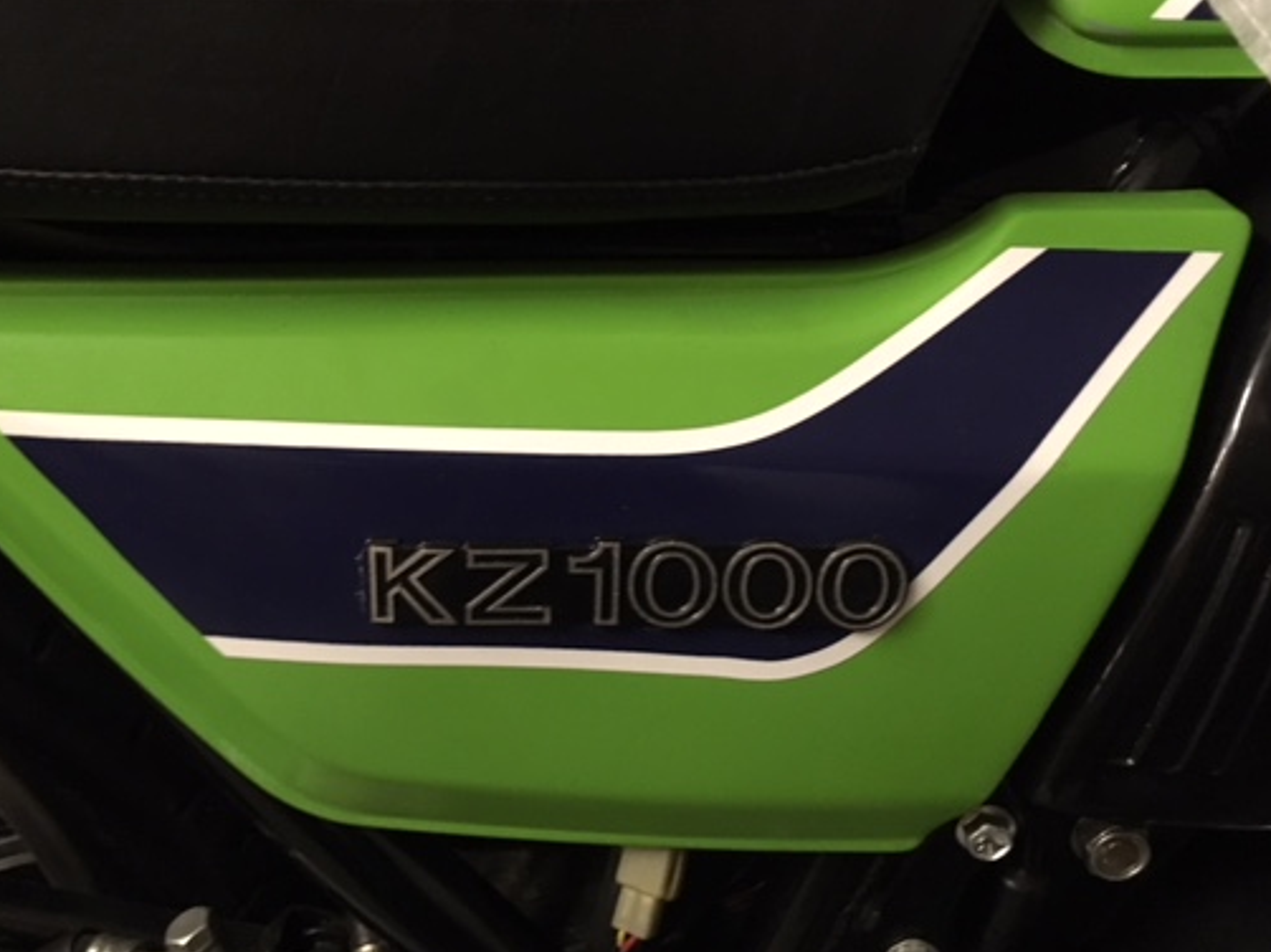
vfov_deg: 38.6
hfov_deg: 50.1
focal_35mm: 37
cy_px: 415
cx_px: 590
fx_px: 1358
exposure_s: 1/17
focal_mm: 4.15
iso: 500
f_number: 2.2
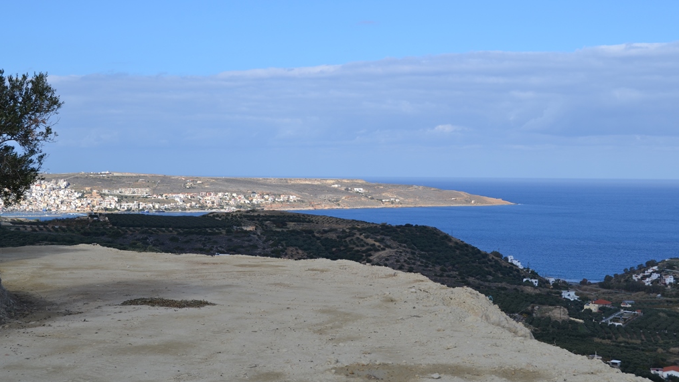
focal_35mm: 56
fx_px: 1000
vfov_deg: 21.6
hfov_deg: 37.5
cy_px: 196
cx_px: 342
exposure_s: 1/250
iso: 100
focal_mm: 35
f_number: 8
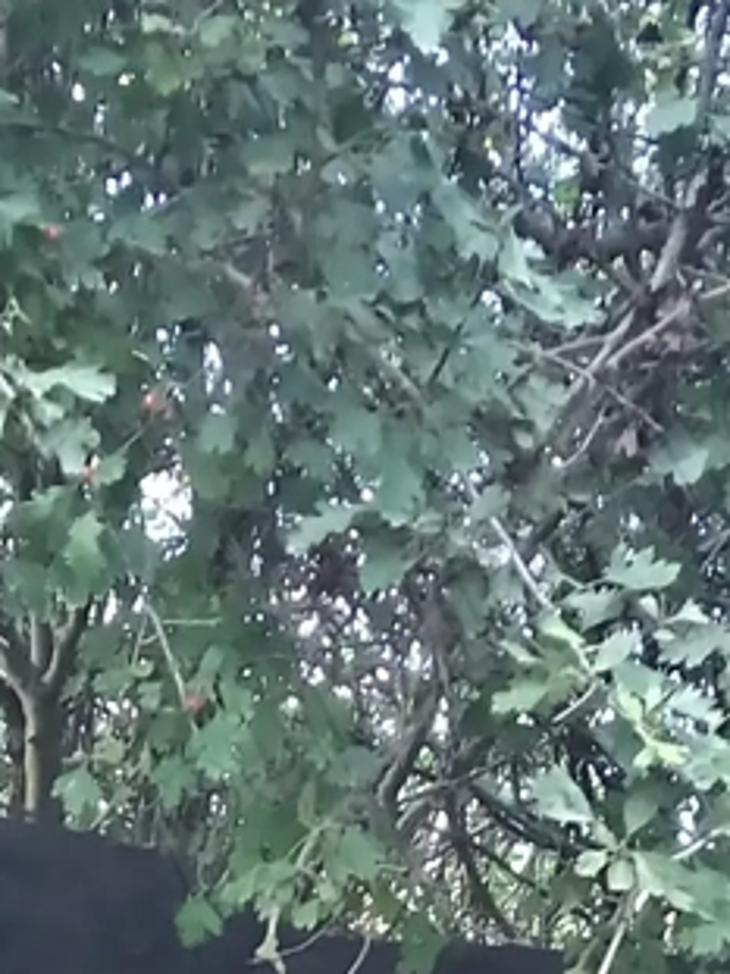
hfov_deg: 12.7
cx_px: 107
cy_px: 1578
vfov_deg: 15.3
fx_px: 3264
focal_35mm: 116
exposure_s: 1/100
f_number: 1.8
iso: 2366
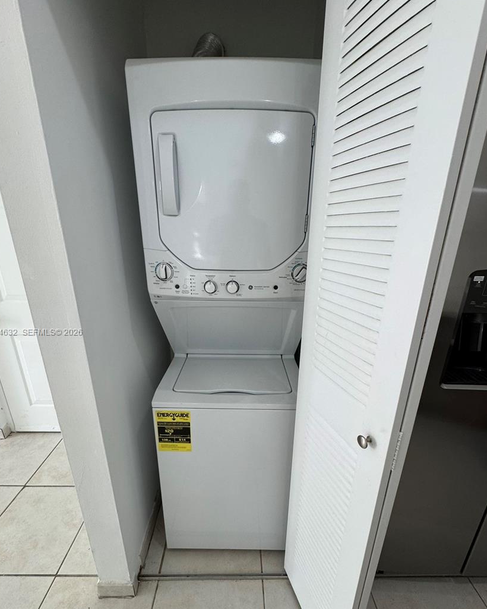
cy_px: 333
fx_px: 288
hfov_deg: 80.4
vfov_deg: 92.9
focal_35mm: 16
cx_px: 239
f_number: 2.2
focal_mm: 2.22
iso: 160
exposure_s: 1/120
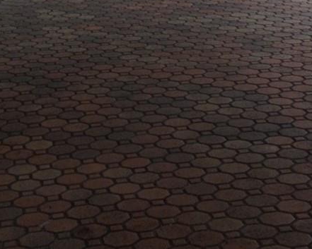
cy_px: -112
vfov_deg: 11.9
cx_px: 144
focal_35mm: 124
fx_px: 1145
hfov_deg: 15.5
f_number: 2.4
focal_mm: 4.28
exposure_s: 1/403
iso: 50
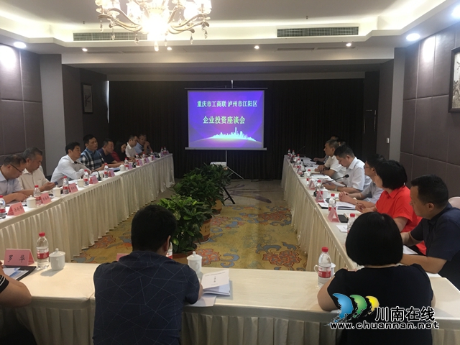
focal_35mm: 29
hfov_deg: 61.7
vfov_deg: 48.2
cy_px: 172
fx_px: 385
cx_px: 230
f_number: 2.2
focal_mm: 4.15
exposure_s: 1/17
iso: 80
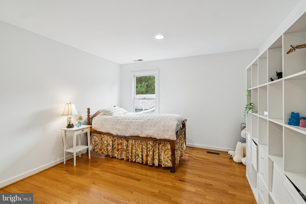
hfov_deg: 100.4
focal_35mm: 15
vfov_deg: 77.3
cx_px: 153
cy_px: 102
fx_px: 127
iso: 200
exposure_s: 1/15
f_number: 7.1
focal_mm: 10
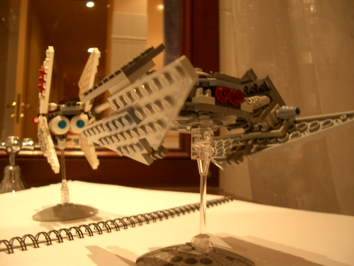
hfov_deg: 52.6
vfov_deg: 40.7
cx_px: 177
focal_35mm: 35
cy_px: 133
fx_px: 358
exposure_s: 1/20
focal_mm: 5.8
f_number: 2.6
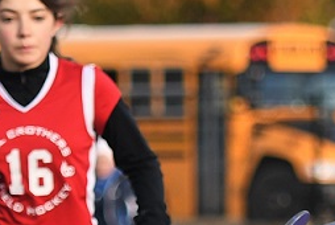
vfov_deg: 2.2
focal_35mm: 640
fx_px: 5962
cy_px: 338
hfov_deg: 3.2
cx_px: 301
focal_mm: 98
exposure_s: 1/1000
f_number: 2.8
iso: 110
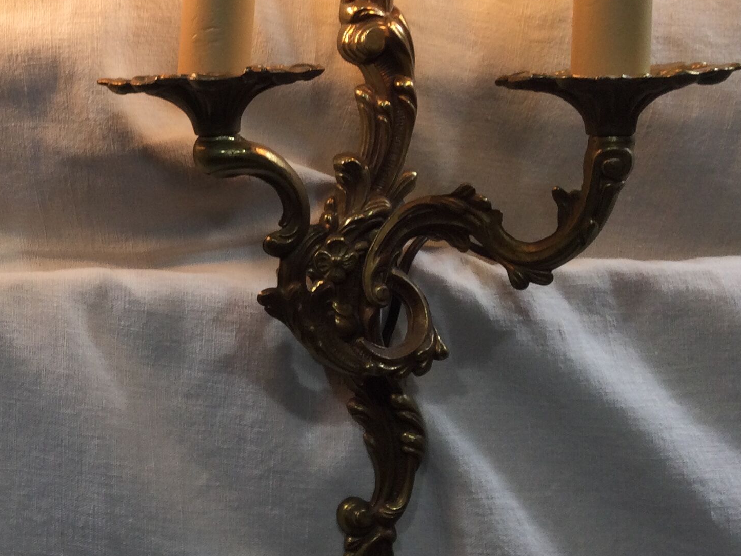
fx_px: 1499
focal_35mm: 70
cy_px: 219
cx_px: -18
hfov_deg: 26.2
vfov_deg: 21.0
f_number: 2.4
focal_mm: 3.3
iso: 32
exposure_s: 1/100
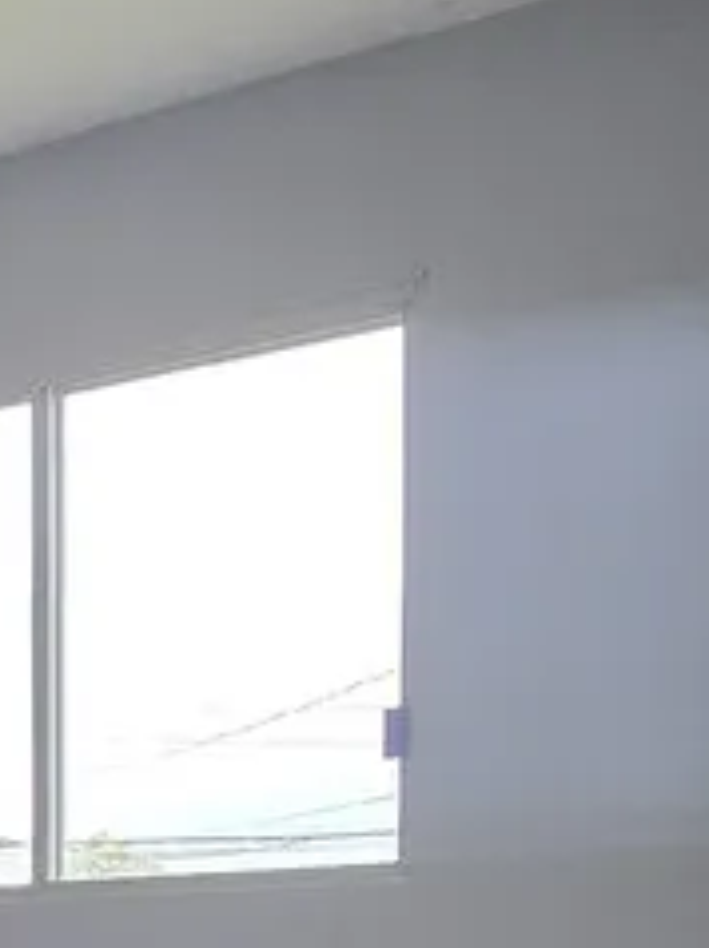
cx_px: -335
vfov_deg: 28.6
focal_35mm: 59
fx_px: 1614
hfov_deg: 21.2
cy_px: 1123
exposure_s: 1/60.2
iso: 160
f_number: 2.2
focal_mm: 2.2
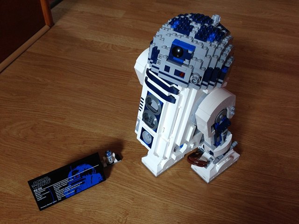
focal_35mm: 33
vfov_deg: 42.9
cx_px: 150
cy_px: 112
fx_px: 285
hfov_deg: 55.4
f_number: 2.4
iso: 80
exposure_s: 1/20
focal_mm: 4.12
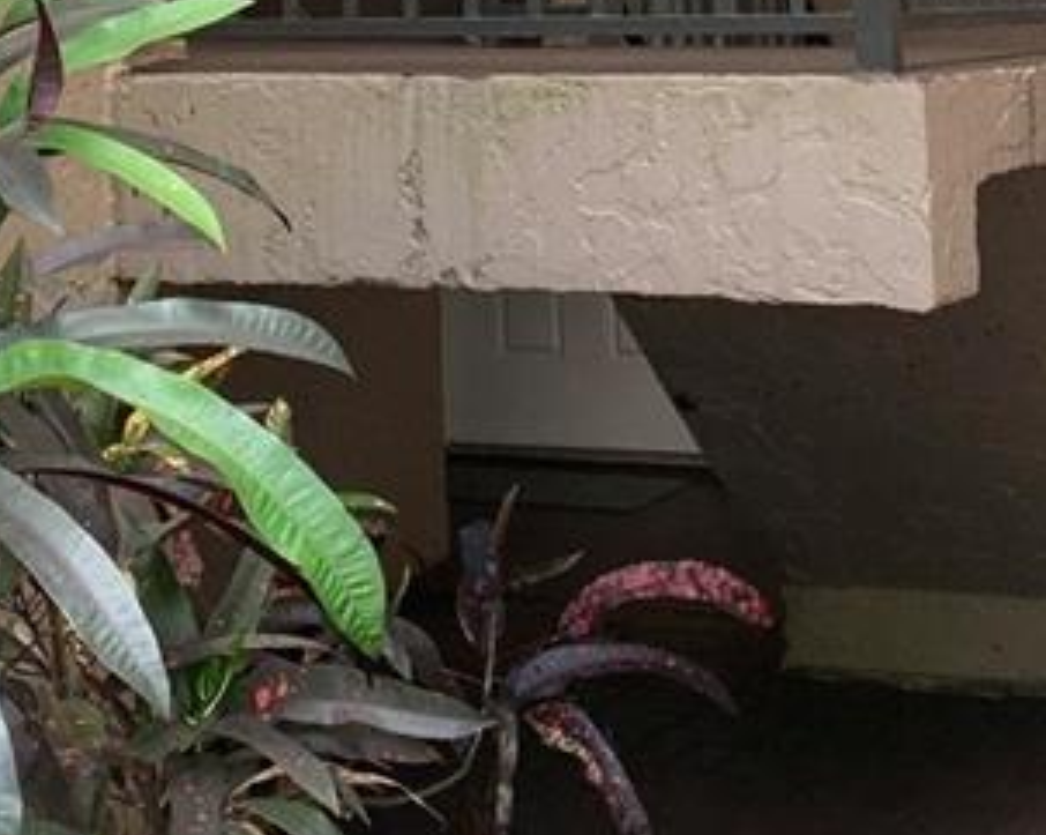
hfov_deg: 19.0
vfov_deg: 14.4
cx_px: 461
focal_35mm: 101
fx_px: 3124
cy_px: -357
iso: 40
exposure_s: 1/121
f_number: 1.8
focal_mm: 4.25
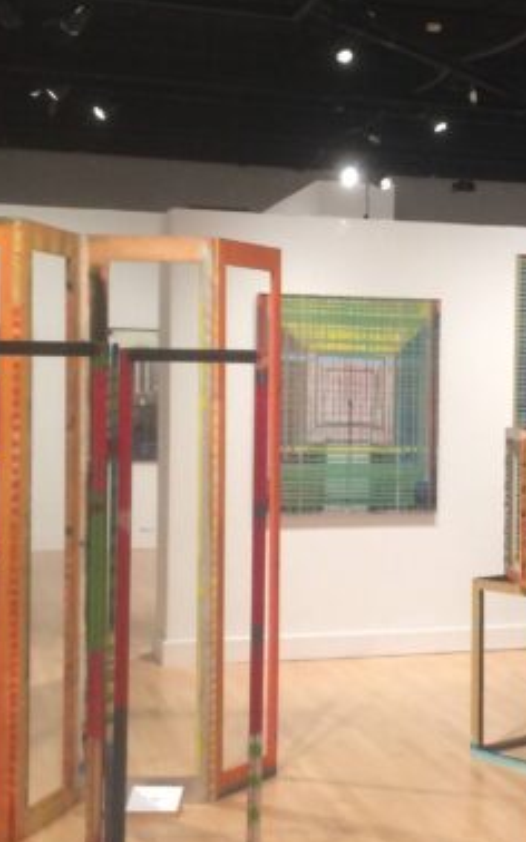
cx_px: 497
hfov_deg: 19.5
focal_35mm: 65
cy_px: 410
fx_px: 1492
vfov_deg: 31.5
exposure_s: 1/30
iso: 125
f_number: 2.2
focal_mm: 4.15
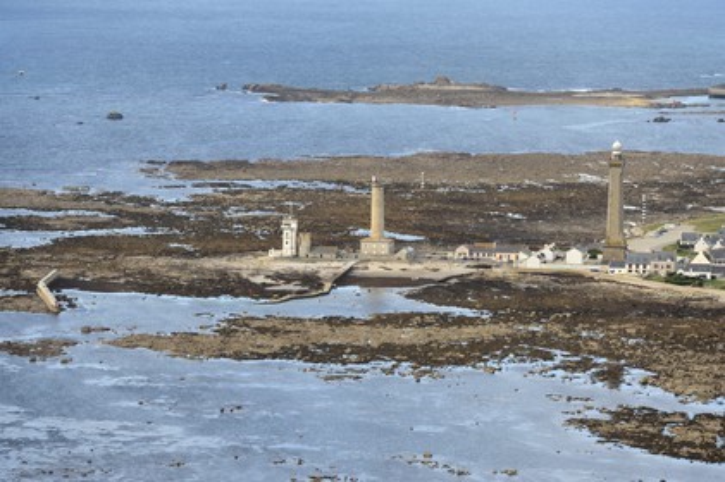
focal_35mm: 190
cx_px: 362
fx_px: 3823
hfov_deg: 10.8
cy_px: 241
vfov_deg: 7.2
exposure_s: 1/800
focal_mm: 190
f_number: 6.3
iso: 400
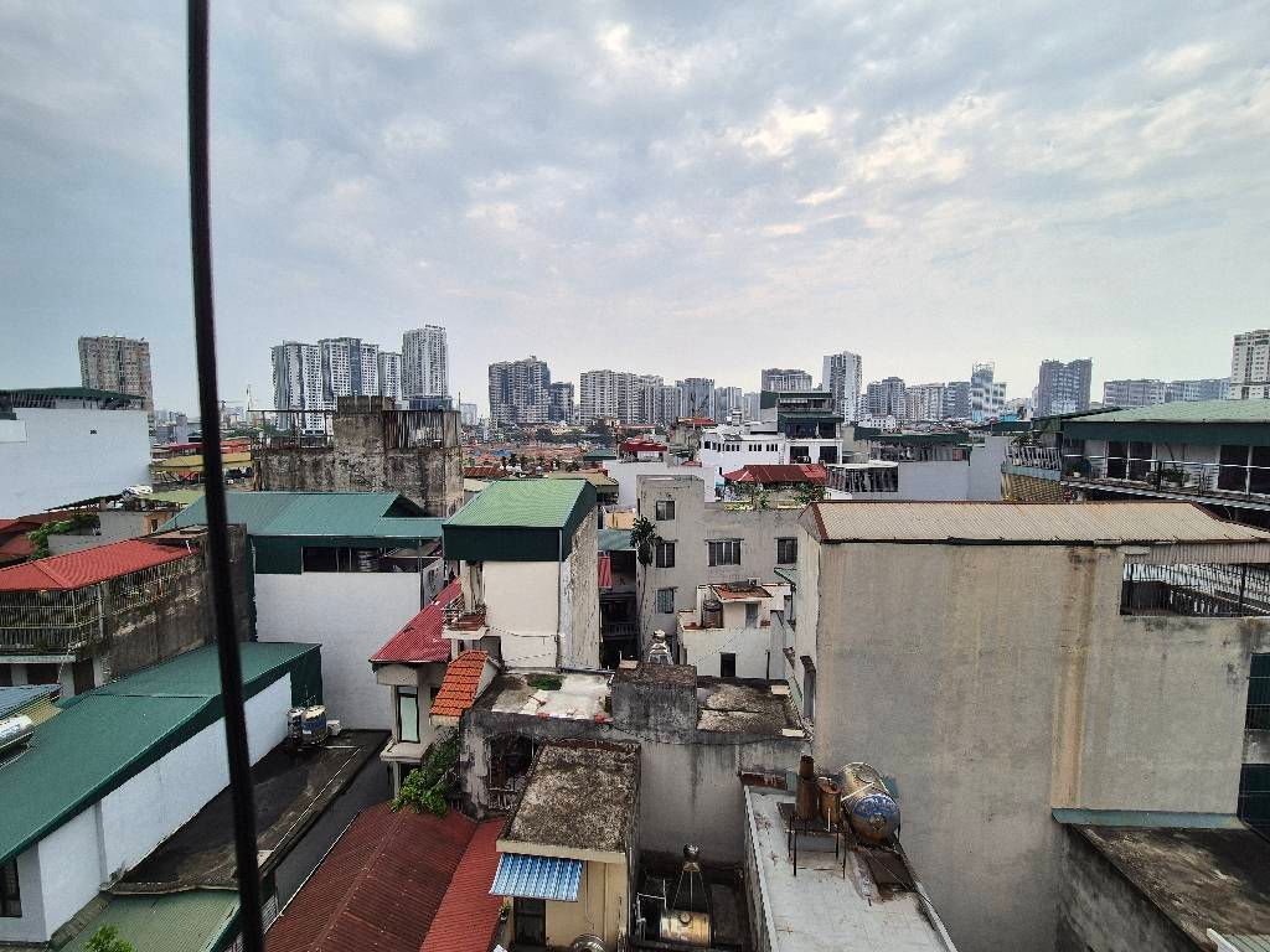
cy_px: 476
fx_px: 477
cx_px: 635
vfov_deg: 89.9
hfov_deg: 106.2
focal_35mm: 13
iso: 80
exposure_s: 1/1996
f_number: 2.2
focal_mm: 2.2
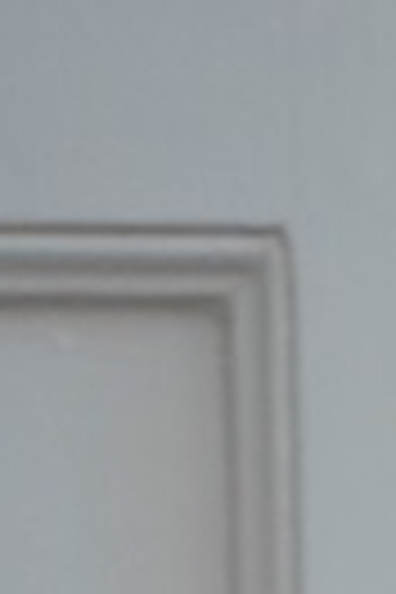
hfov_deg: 3.8
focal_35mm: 348
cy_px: 1958
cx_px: 1413
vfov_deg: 5.5
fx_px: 5742
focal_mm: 46
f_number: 4.5
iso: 800
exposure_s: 1/160
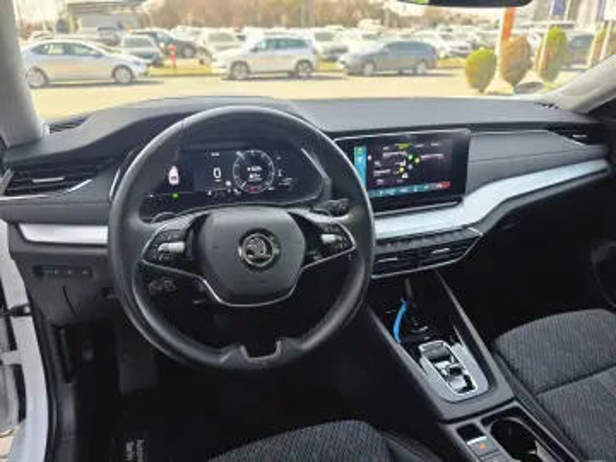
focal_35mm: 23
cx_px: 308
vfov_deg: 58.9
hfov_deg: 73.9
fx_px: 409
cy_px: 231
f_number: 1.7
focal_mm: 6.3
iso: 50
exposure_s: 1/180
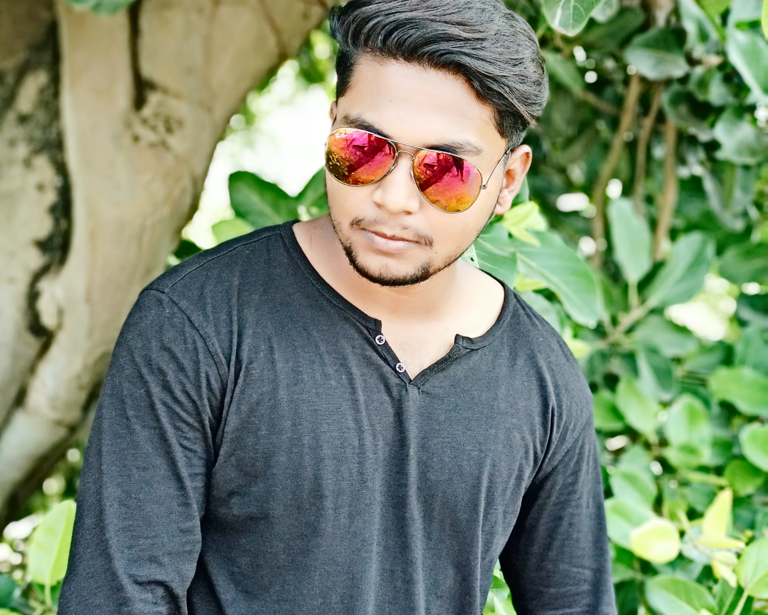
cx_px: 382
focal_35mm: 68
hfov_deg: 27.9
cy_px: 394
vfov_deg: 22.4
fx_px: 1546
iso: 250
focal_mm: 5.99
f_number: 2.6
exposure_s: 1/100
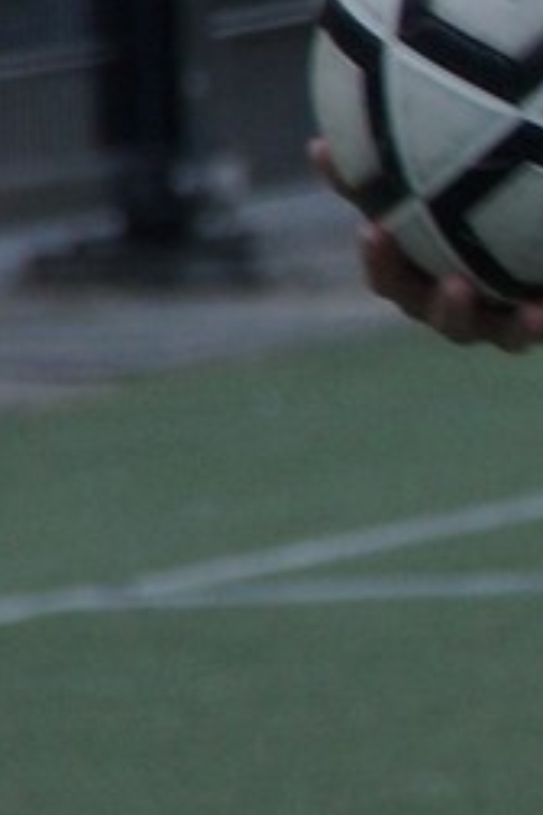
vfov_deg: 1.4
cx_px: 813
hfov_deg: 0.9
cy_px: 378
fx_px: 34523
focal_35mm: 1526
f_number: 10
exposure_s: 1/200
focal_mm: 250
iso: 250
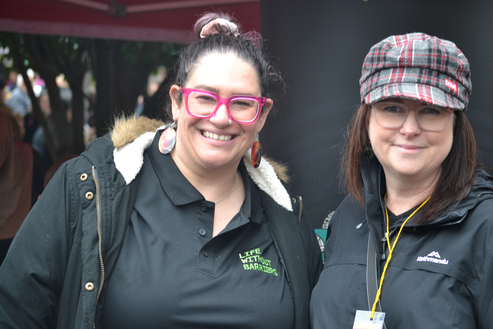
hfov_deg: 24.6
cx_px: 246
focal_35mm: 82
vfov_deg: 16.6
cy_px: 164
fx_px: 1130
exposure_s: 1/50
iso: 400
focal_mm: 55
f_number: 4.2
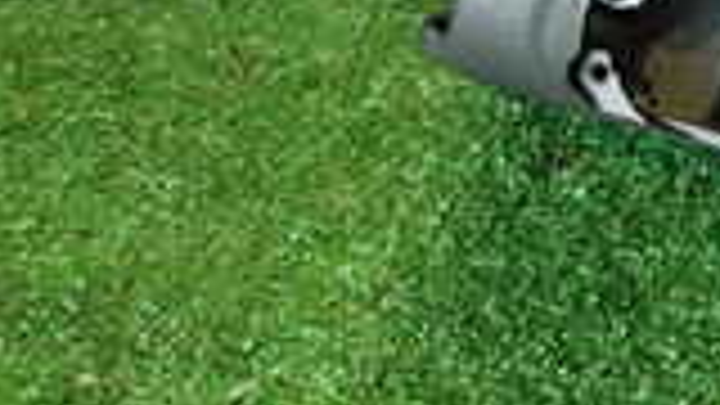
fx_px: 1947
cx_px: 765
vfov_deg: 11.2
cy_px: -270
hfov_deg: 20.1
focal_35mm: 102
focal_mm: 4.5
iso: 200
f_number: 2
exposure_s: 1/40
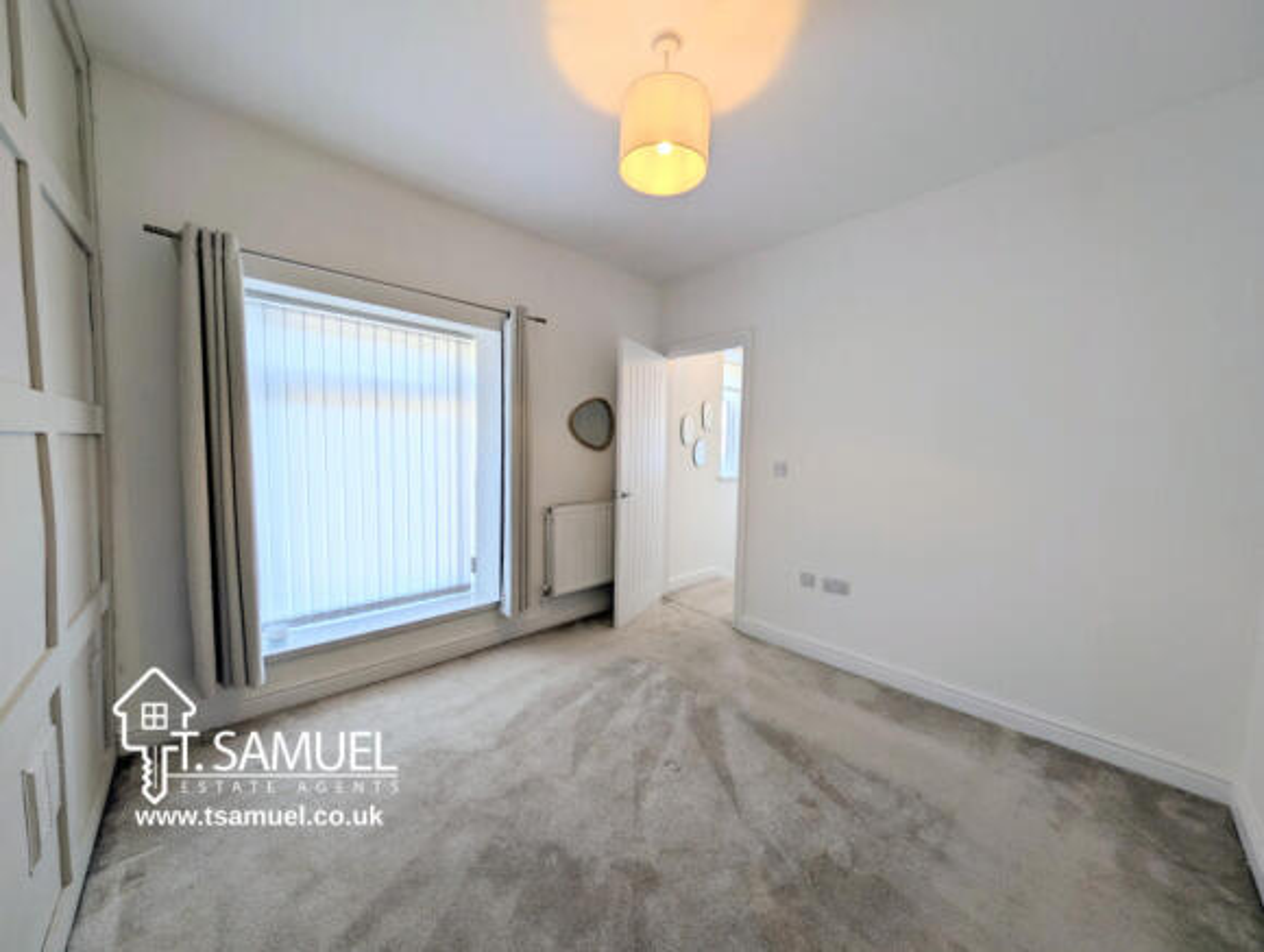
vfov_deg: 94.7
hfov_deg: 110.4
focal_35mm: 12
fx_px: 439
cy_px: 476
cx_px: 632
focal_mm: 2.23
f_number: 1.95
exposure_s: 1/74.5
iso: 41
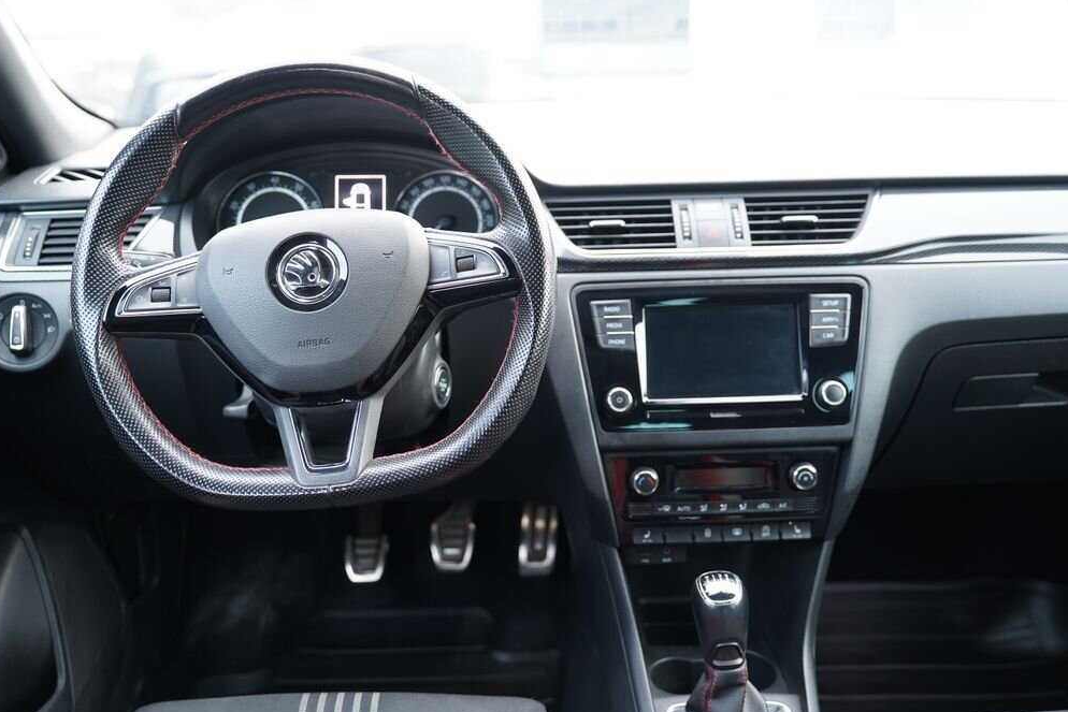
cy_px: 364
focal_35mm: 34
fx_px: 1009
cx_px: 522
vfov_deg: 38.9
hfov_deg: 55.8
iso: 1000
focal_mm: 33
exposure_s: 1/40
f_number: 2.8
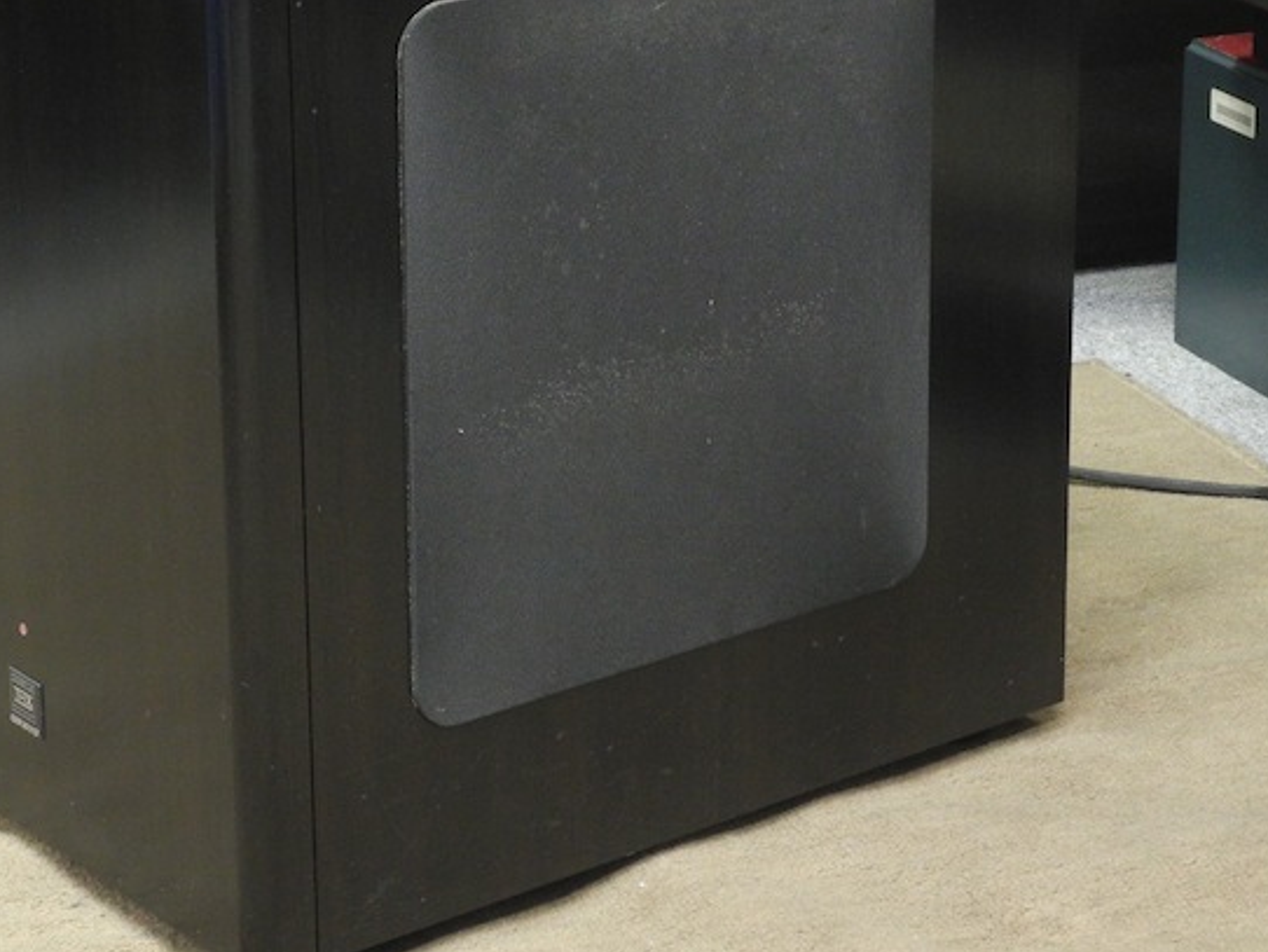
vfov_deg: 13.6
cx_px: 421
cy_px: 166
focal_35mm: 108
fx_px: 3958
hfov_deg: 18.2
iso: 400
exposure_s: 1/10
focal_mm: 13
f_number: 3.5
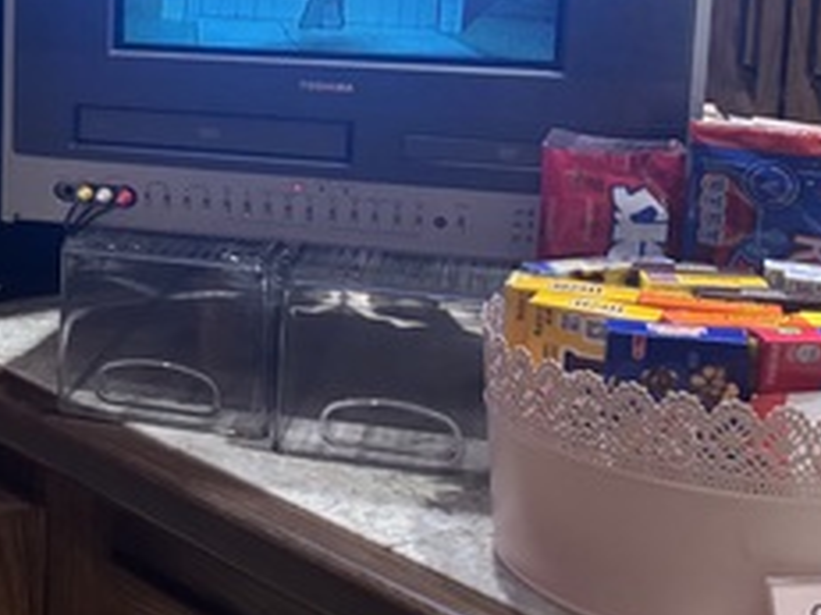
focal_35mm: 72
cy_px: 64
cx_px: -206
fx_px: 1707
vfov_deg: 20.0
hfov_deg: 24.2
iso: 400
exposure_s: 1/60
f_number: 1.6
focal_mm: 5.96
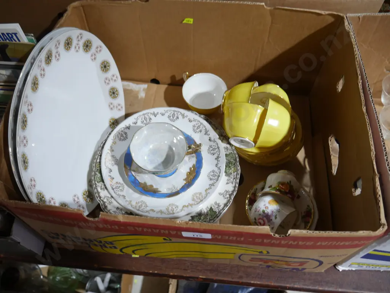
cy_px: 146
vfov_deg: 46.8
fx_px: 338
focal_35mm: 30
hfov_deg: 59.9
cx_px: 195
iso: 640
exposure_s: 1/60
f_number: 4
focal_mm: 15
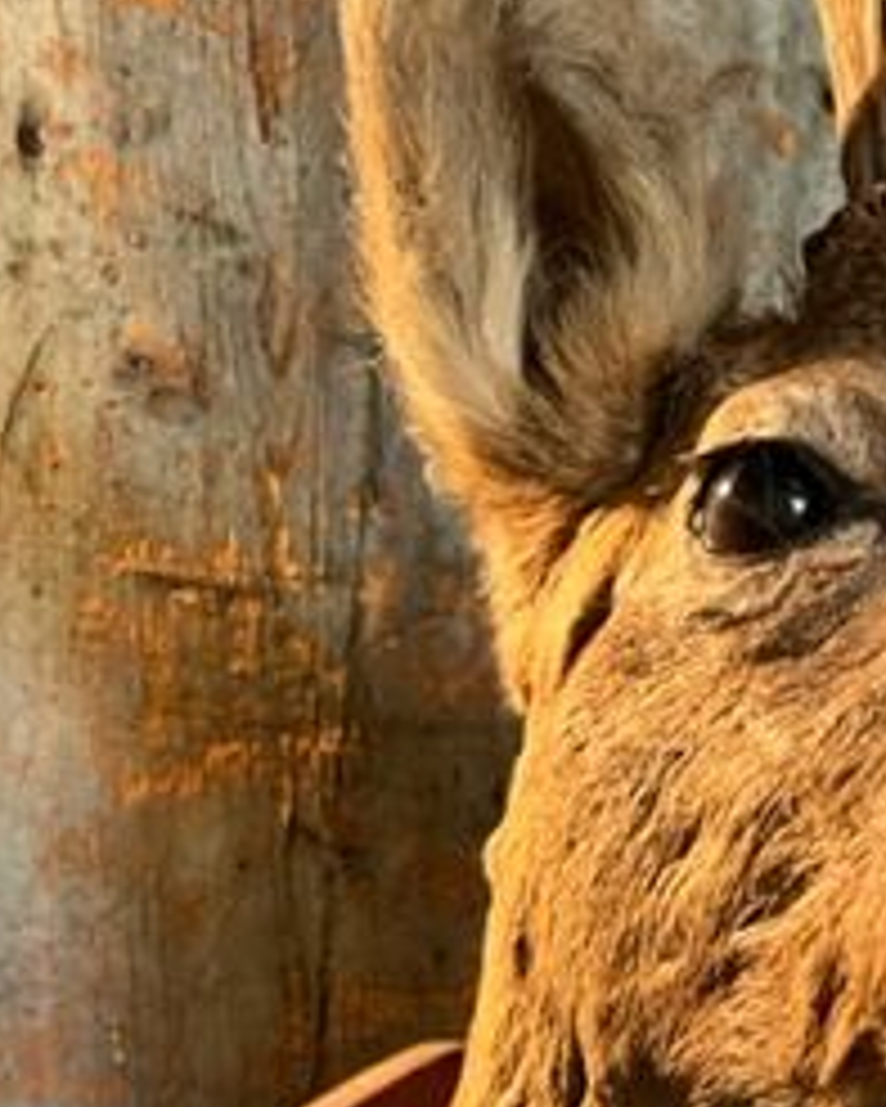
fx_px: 2162
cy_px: 1404
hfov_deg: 23.0
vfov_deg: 25.2
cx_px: 634
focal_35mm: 66
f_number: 1.6
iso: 320
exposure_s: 1/50
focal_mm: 5.1
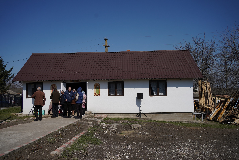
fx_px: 232
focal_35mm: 35
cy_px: 80
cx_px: 120
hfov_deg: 54.4
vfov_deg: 37.9
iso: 100
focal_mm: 35
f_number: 4.5
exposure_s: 1/2500
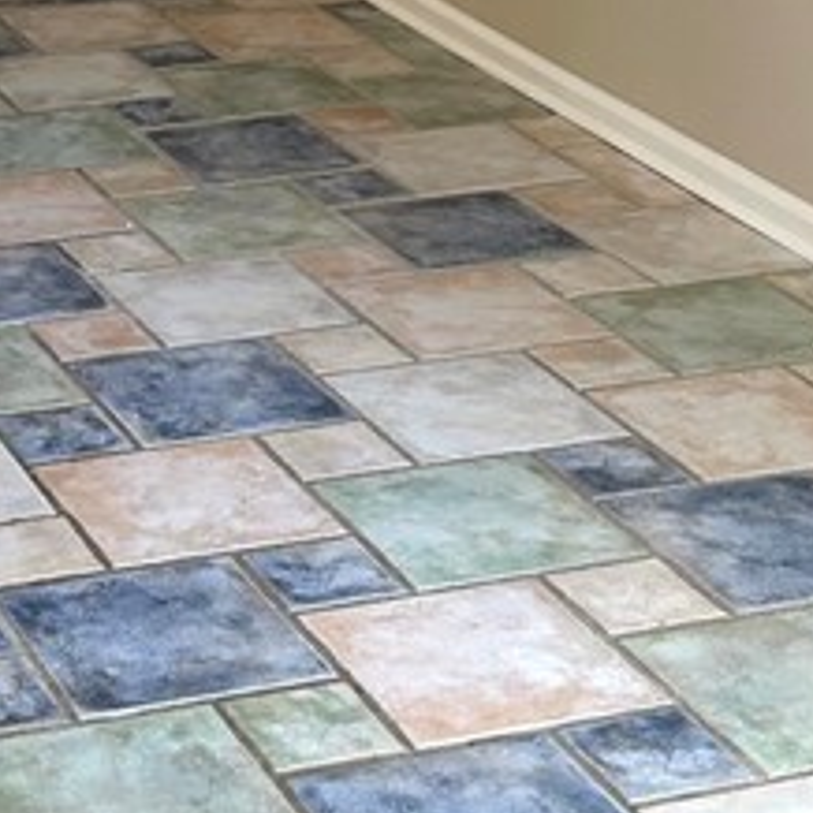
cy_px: 48
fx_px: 2870
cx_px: -123
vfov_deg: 15.9
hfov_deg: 15.6
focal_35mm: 108
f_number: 1.5
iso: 80
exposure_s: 1/60
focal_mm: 5.7
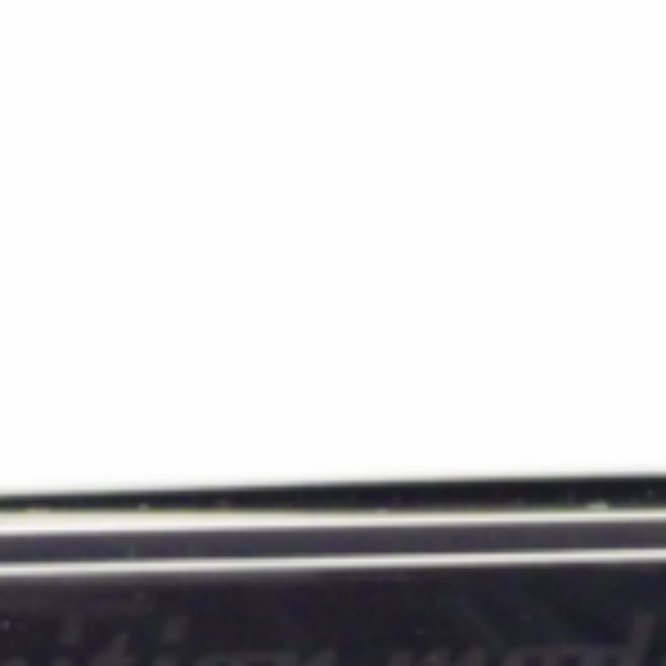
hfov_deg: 11.0
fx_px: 3417
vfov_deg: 10.7
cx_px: 675
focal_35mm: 157
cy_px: 994
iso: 800
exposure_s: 1/30
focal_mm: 7.4
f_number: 3.6
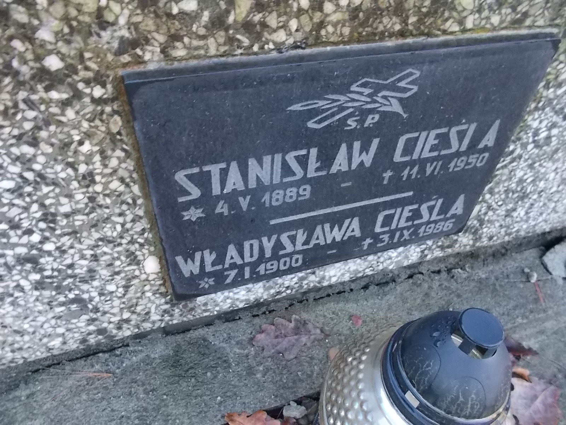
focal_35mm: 26
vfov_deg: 53.1
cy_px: 212
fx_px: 425
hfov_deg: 67.3
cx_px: 283
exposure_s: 1/60
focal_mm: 4.6
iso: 400
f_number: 3.2
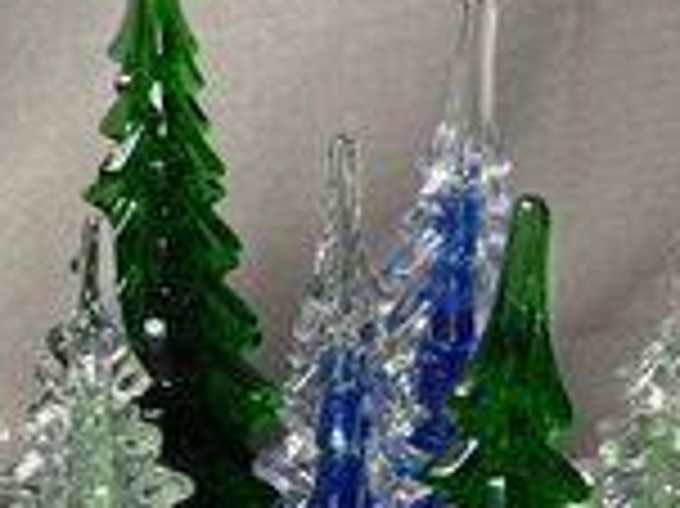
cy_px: 375
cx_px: 137
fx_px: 1158
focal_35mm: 59
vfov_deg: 24.5
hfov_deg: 31.9
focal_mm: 5.7
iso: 80
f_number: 1.5
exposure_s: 1/60
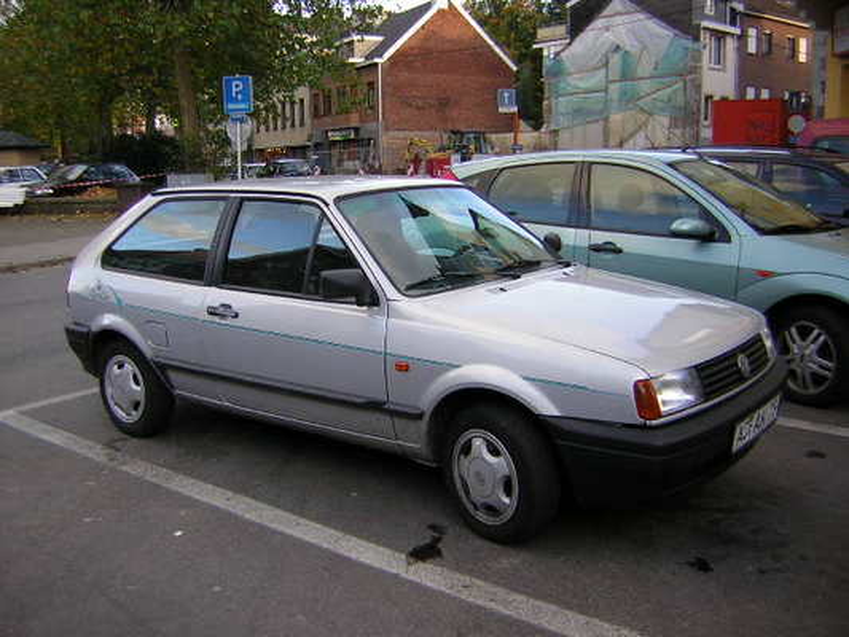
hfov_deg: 51.3
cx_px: 424
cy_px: 318
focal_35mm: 36
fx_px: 883
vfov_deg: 39.7
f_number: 2.6
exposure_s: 1/108
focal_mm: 4.7
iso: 50
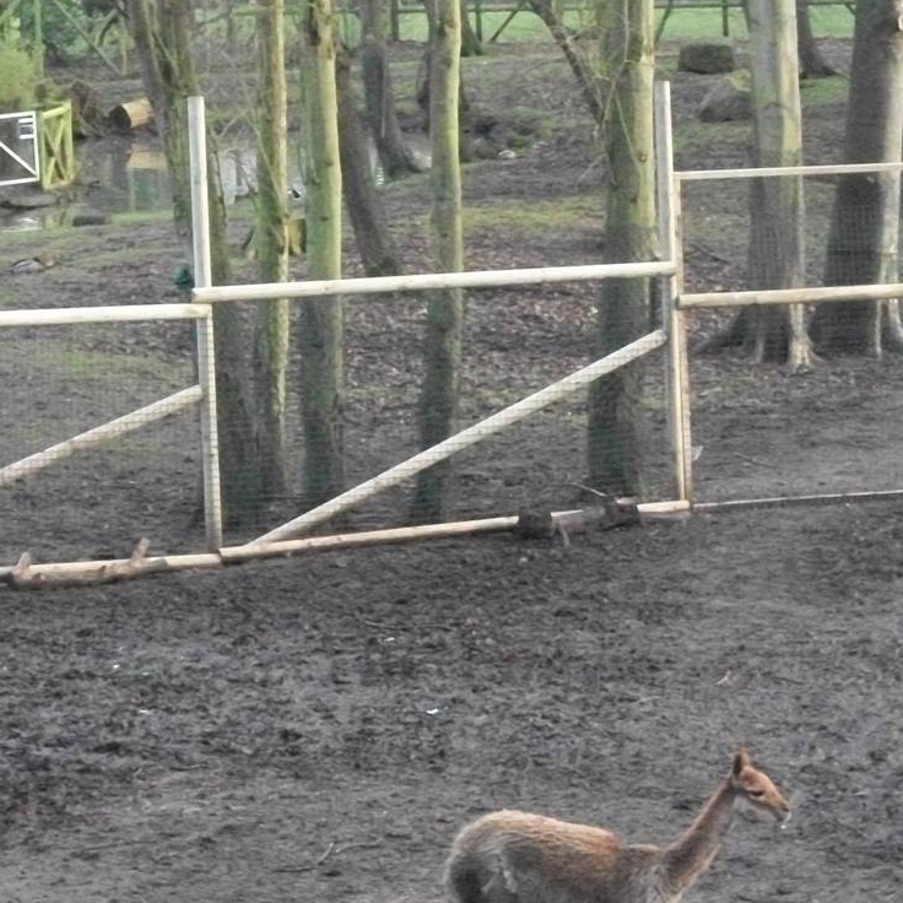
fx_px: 4368
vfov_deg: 11.8
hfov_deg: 11.8
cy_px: 452
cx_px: 523
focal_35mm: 148
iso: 800
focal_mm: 13.7
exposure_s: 1/250
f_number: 4.6
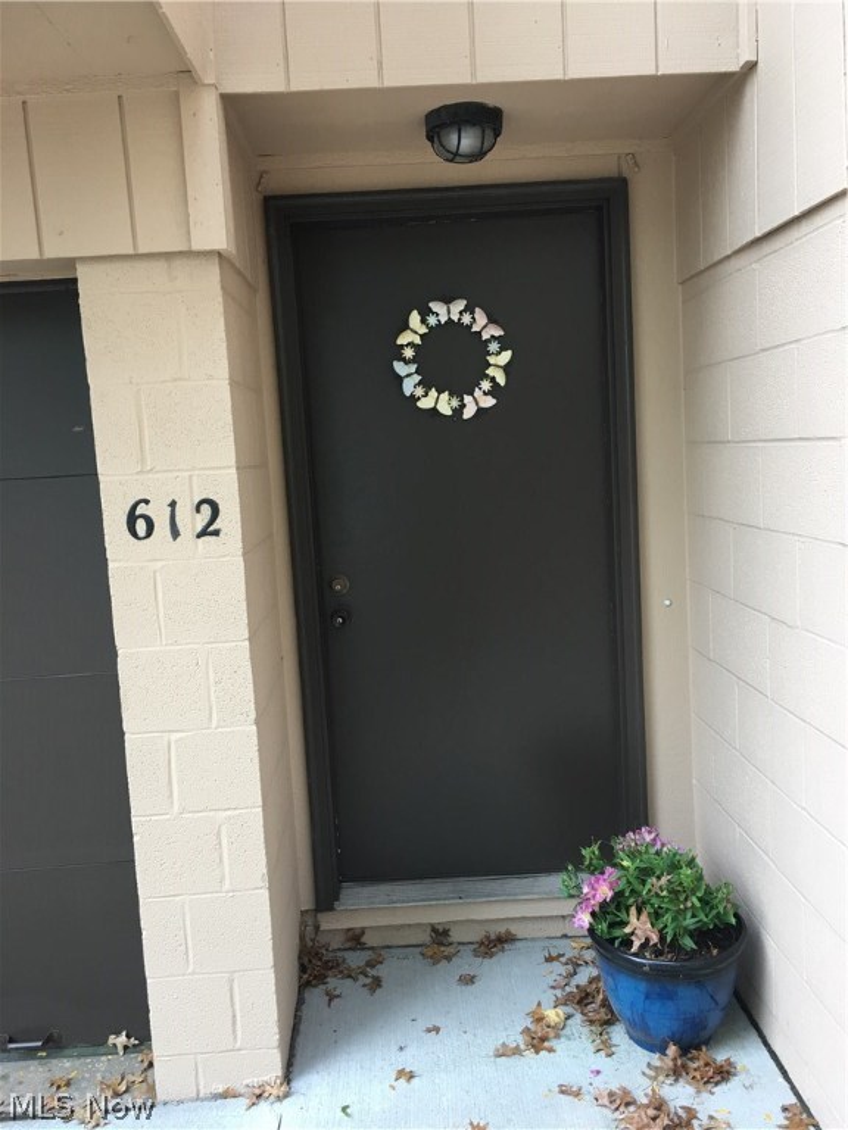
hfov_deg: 48.2
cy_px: 565
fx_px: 947
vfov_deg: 61.7
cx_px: 424
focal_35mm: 29
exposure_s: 1/30
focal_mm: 4.15
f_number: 2.2
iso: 25
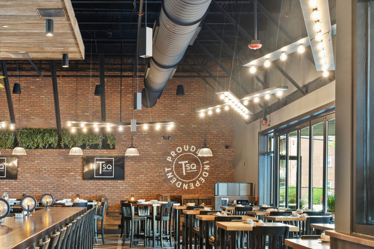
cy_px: 202
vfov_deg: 24.6
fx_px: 561
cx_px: 111
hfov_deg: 36.3
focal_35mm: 54
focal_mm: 33
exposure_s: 1/2
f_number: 7.1
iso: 640
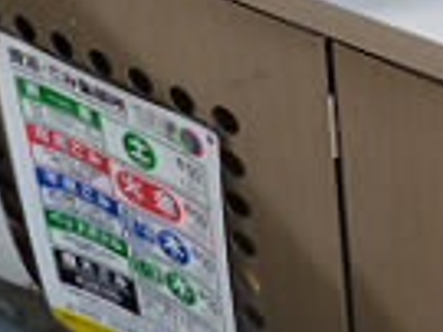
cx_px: 325
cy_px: 3
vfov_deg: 13.6
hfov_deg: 18.3
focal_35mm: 107
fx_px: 1368
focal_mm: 4.3
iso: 100
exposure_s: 1/400
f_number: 2.5
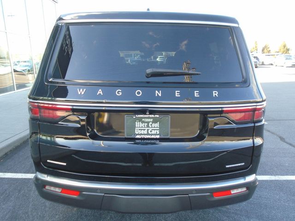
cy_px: 110
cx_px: 148
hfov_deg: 67.3
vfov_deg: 53.1
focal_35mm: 26
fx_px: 222
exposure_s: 1/60
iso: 100
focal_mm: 4.6
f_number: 3.2
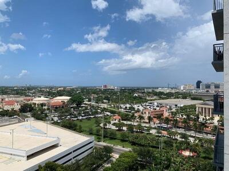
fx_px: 172
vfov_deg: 53.1
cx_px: 114
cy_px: 86
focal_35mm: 26
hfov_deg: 67.3
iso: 25
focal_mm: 4.25
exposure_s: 1/4098
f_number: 1.8
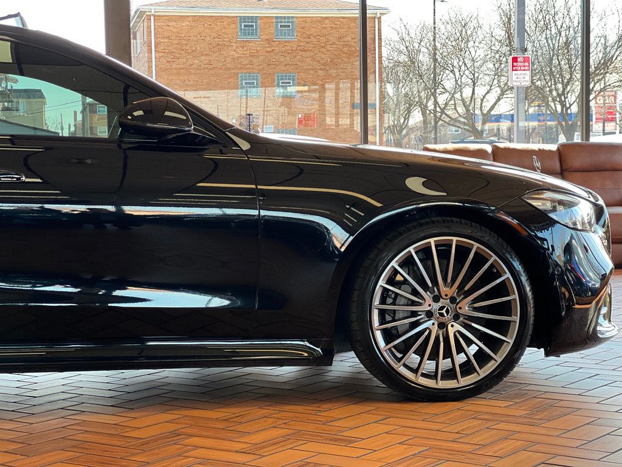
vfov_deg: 19.1
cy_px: 234
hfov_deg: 25.3
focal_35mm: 77
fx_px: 1384
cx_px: 311
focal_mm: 9
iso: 100
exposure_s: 1/120
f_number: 2.8
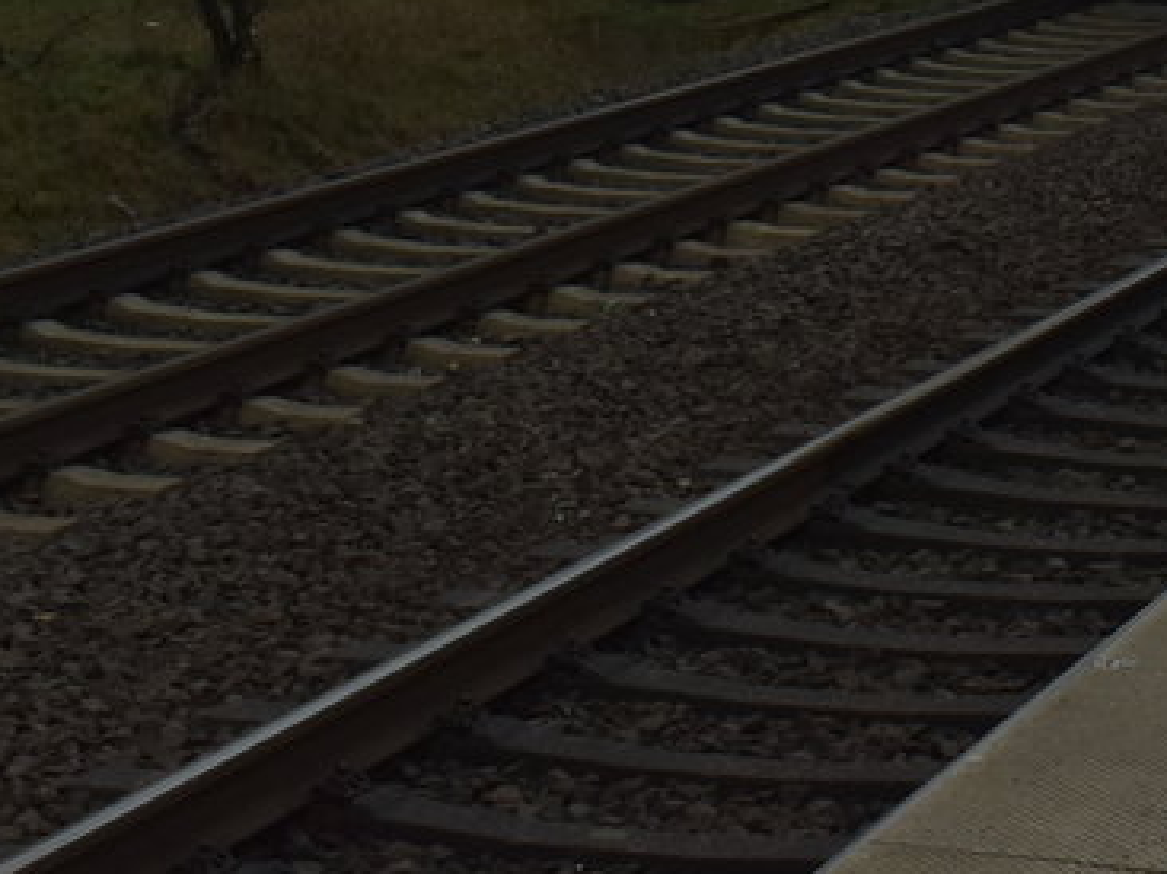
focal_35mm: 123
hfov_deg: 15.6
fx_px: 4144
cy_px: -344
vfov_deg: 11.6
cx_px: 1288
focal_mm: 26
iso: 500
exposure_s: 1/640
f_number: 7.1
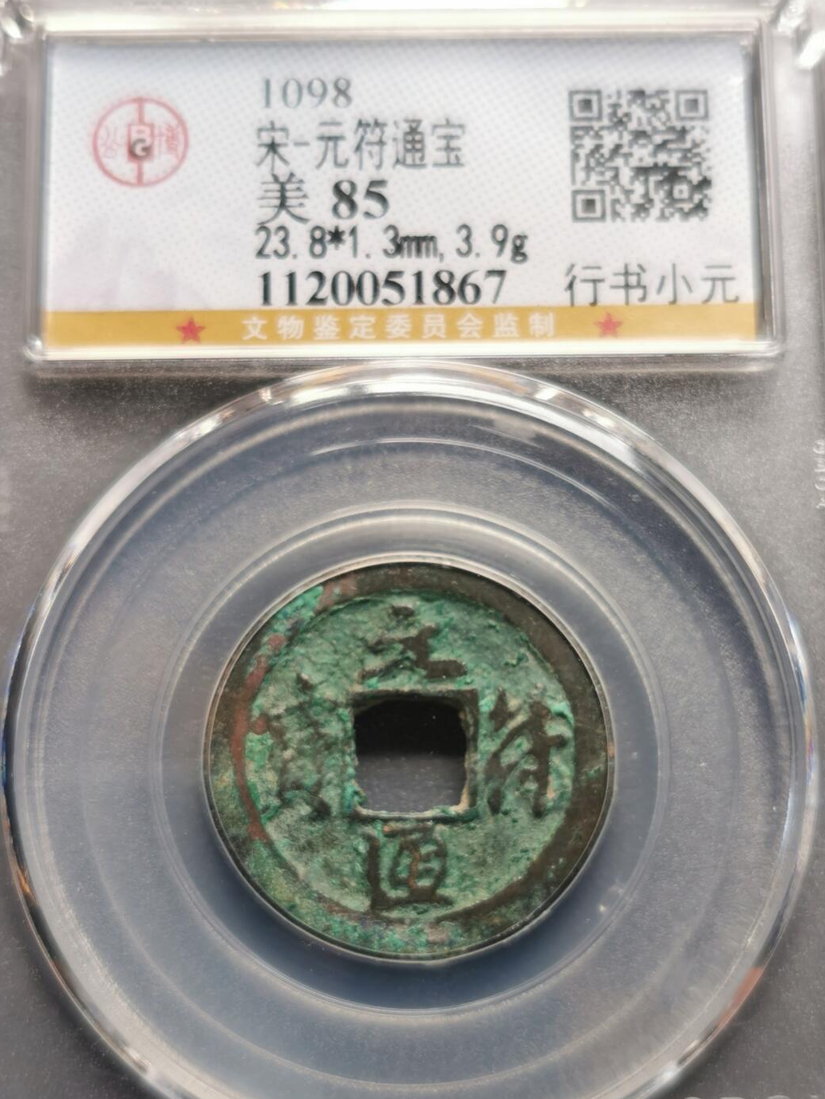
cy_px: 610
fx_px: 2033
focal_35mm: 64
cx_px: 421
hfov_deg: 22.9
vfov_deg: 30.2
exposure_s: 1/200
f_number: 1.6
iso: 50
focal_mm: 5.56
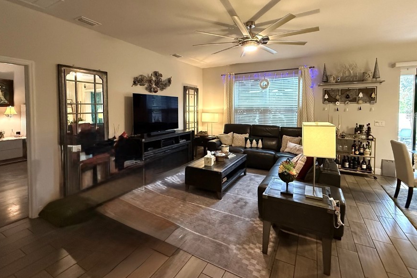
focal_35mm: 17
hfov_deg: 93.3
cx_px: 207
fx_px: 197
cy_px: 114
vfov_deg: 69.9
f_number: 2.2
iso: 640
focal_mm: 2.22
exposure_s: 1/60
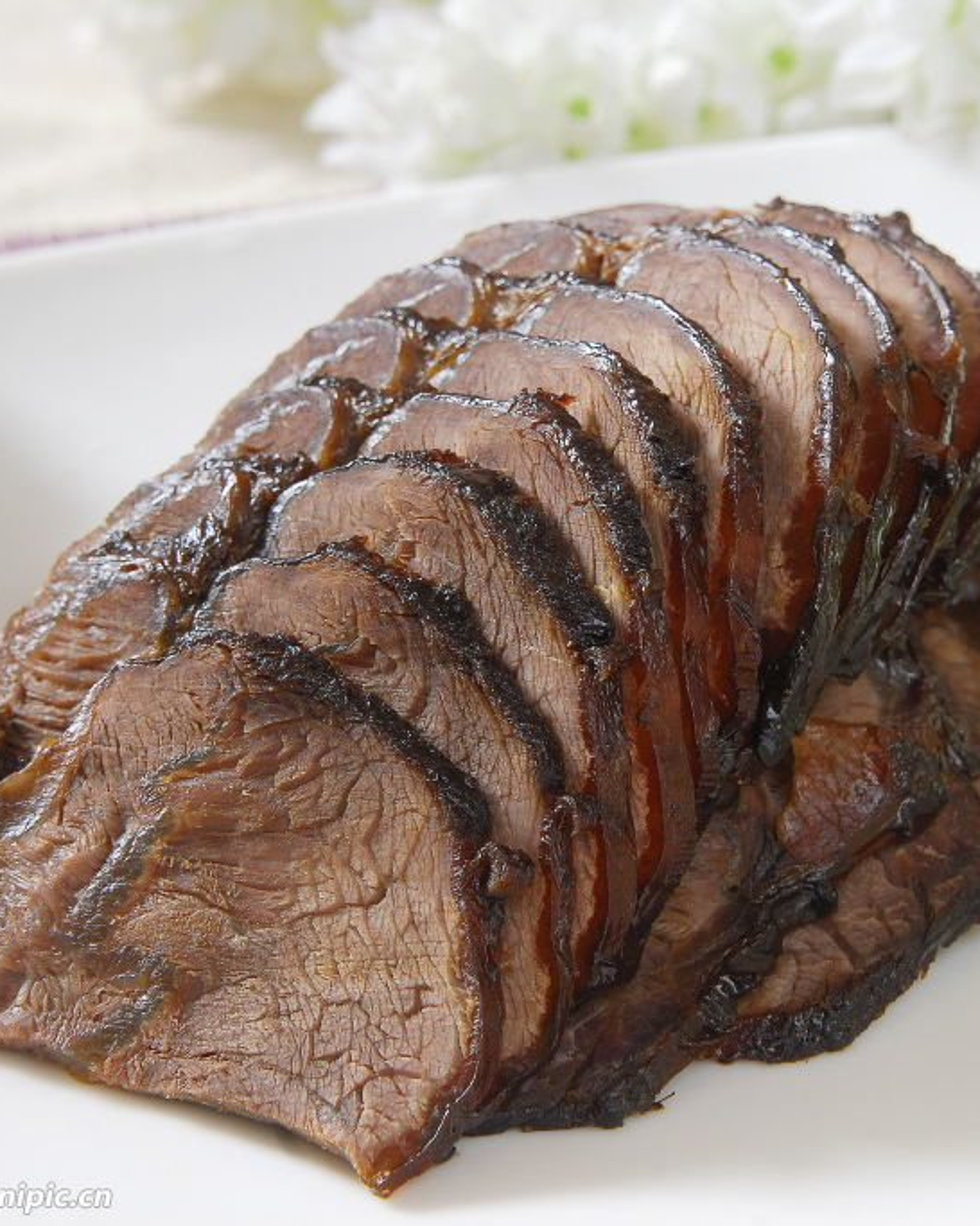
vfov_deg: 13.0
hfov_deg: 10.4
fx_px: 5368
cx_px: 652
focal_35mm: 148
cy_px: 613
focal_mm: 70
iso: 100
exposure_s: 1/160
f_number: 11
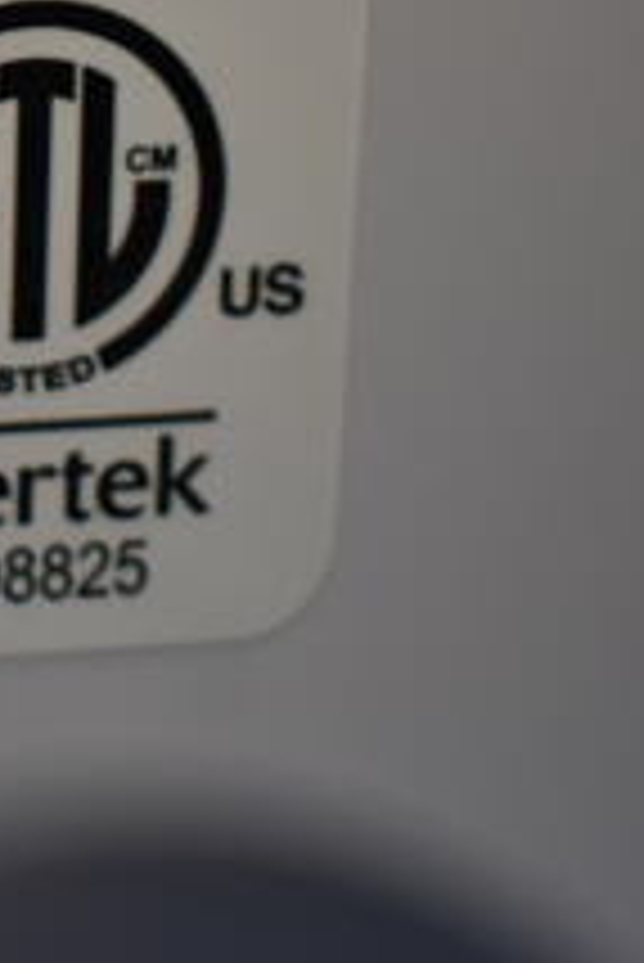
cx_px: -554
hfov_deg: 9.5
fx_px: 3670
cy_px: 50
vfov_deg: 14.8
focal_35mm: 137
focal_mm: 32
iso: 560
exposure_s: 1/50
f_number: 4.5
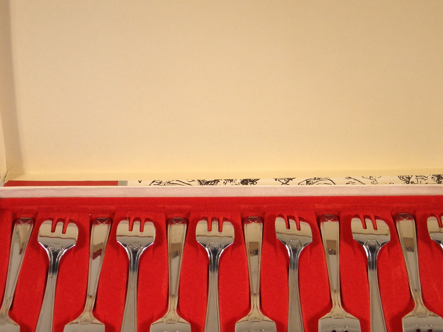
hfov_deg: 27.7
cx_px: 252
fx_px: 896
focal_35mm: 70
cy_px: 174
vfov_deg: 21.0
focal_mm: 8.6
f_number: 3.9
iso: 100
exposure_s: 1/40
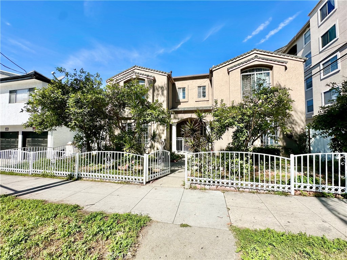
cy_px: 130
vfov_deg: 85.7
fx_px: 140
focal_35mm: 14
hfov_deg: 102.1
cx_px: 174
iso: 40
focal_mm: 2.22
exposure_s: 1/1949
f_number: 2.2
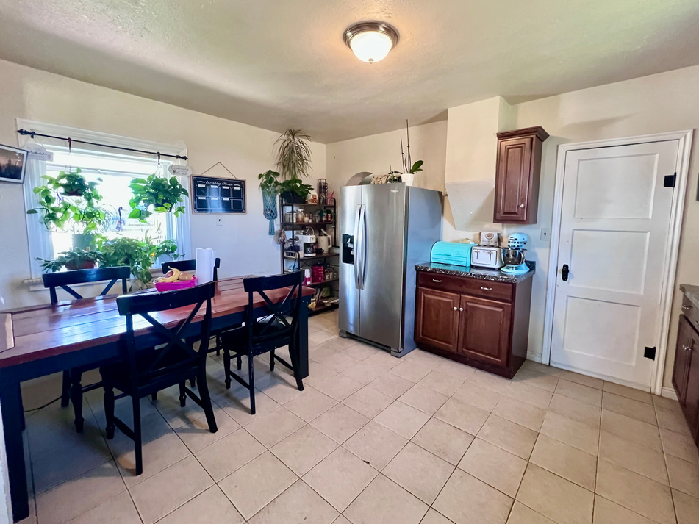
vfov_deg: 85.6
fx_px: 283
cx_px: 368
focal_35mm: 14
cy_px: 251
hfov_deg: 102.0
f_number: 1.8
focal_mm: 1.57
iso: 800
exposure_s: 1/60
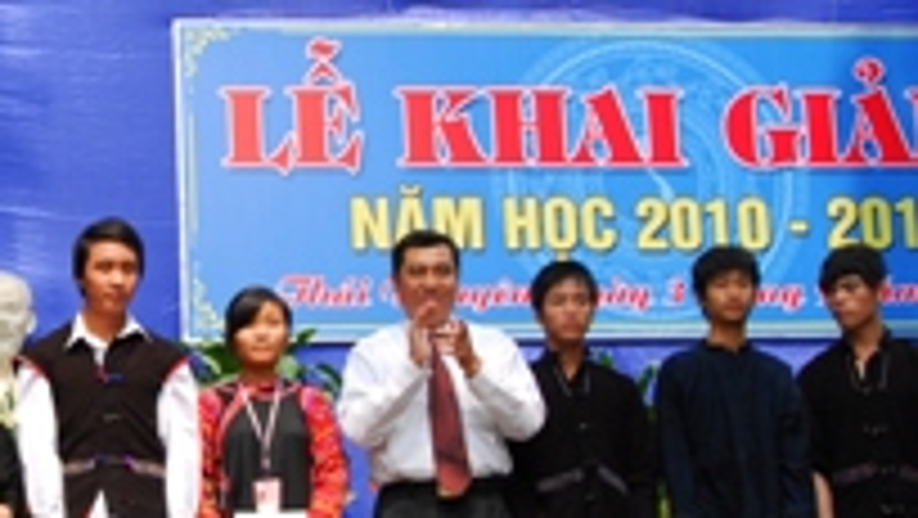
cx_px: 108
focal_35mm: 100
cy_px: 275
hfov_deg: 20.9
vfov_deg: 12.1
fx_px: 2439
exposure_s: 1/320
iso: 400
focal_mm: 29
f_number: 9
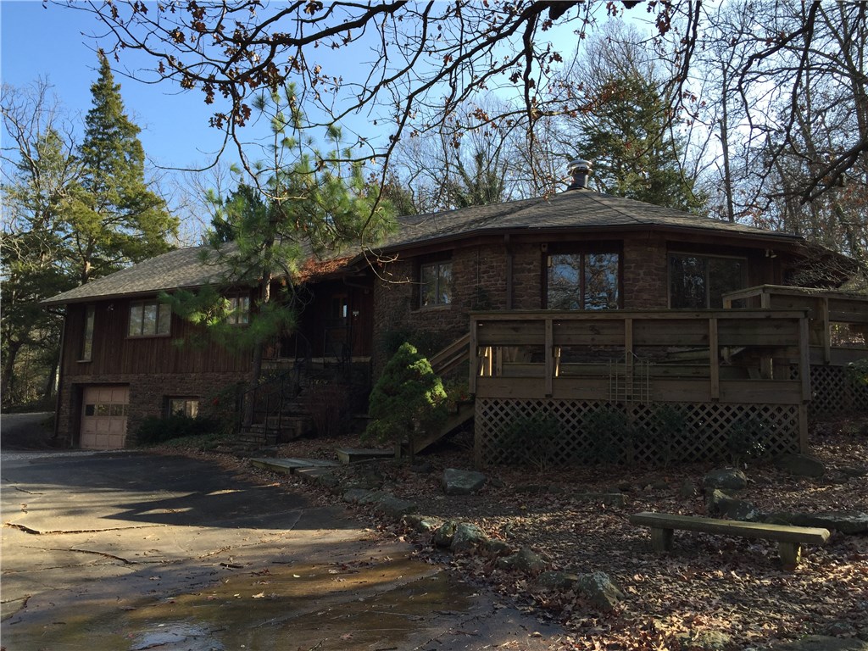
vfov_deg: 48.2
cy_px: 326
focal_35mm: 29
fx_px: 727
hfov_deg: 61.7
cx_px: 434
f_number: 2.2
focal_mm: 4.15
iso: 32
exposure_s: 1/590
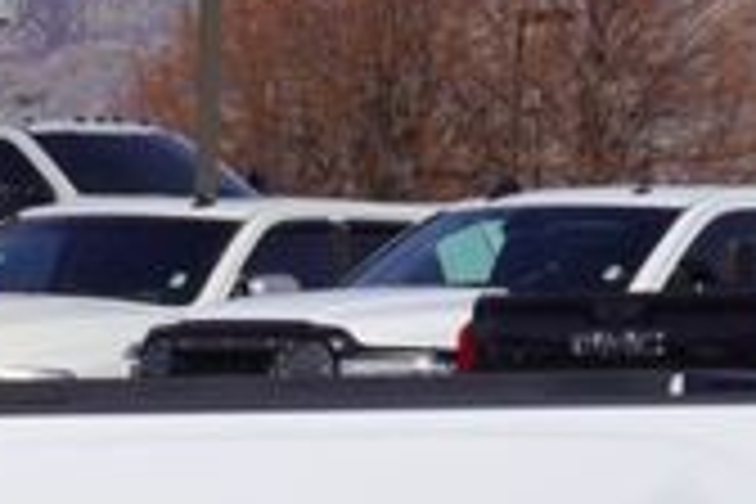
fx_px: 5754
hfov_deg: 7.1
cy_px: 756
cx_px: -1004
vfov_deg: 5.0
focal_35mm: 274
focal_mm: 30
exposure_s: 1/320
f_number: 11
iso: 100
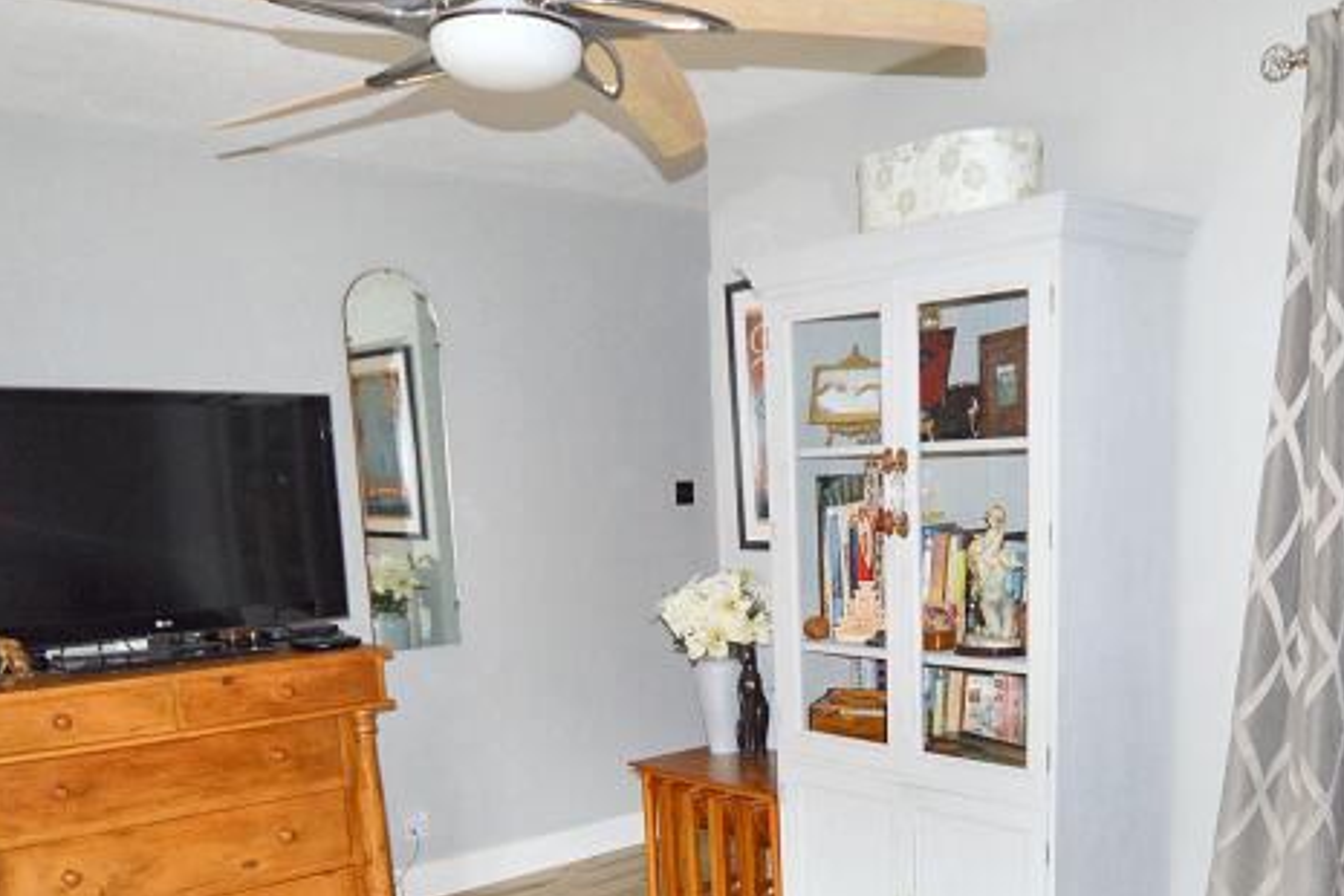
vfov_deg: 38.3
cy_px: 733
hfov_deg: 56.8
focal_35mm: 33
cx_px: 801
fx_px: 1232
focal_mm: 10
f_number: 4
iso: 400
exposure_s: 1/60
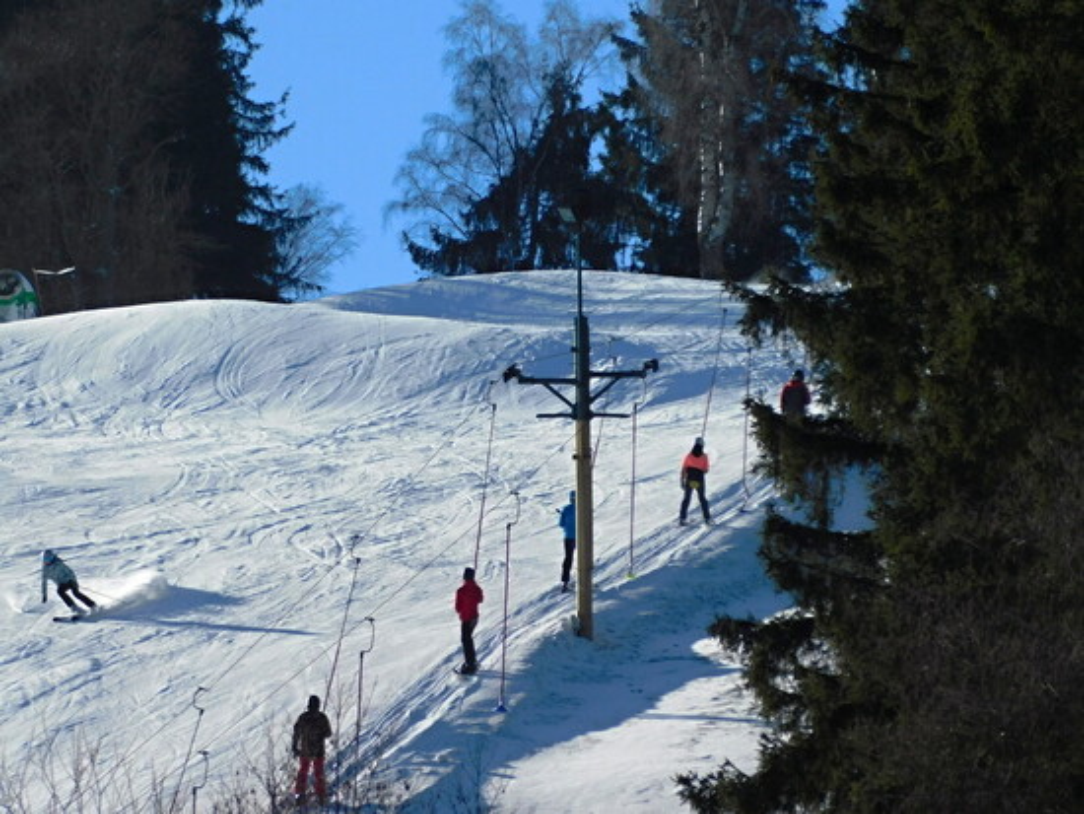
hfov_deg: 5.0
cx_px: 542
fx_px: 12343
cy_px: 407
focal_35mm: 394
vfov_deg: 3.8
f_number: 5.9
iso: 125
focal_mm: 70
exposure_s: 1/640
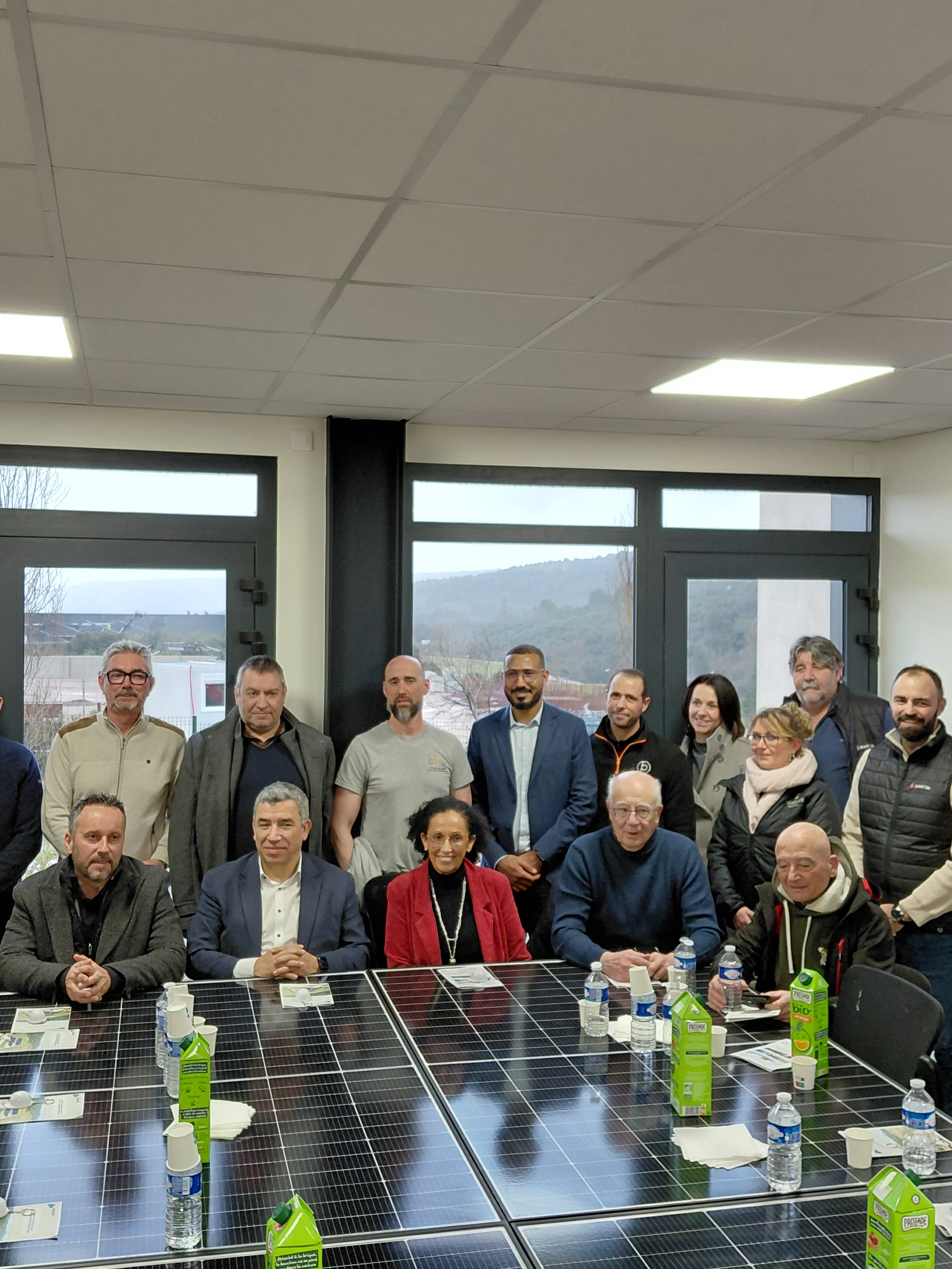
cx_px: 455
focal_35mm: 35
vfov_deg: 52.6
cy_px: 612
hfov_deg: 40.7
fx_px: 1283
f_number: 1.8
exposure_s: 1/50.1
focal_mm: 4.69
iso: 200
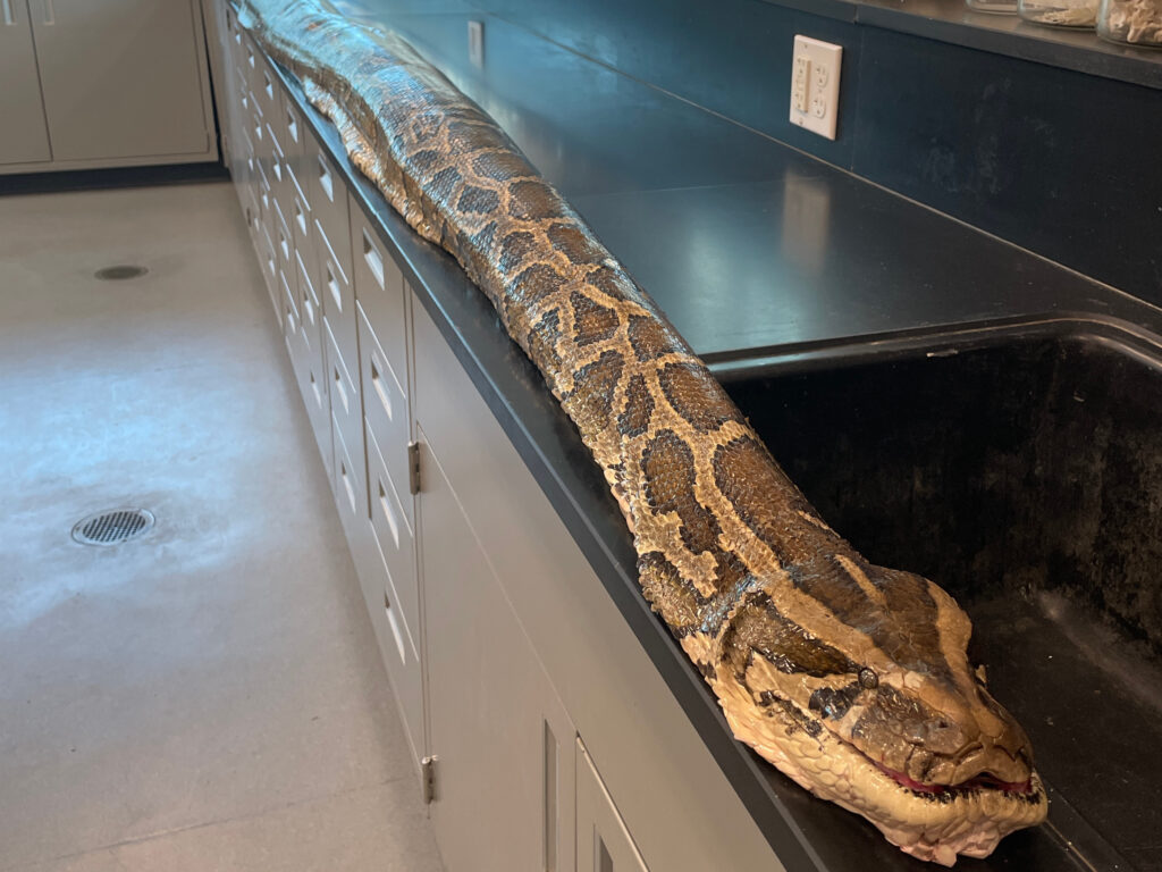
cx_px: 581
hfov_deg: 67.3
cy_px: 436
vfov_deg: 53.1
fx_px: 873
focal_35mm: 26
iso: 100
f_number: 1.6
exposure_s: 1/120
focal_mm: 4.2
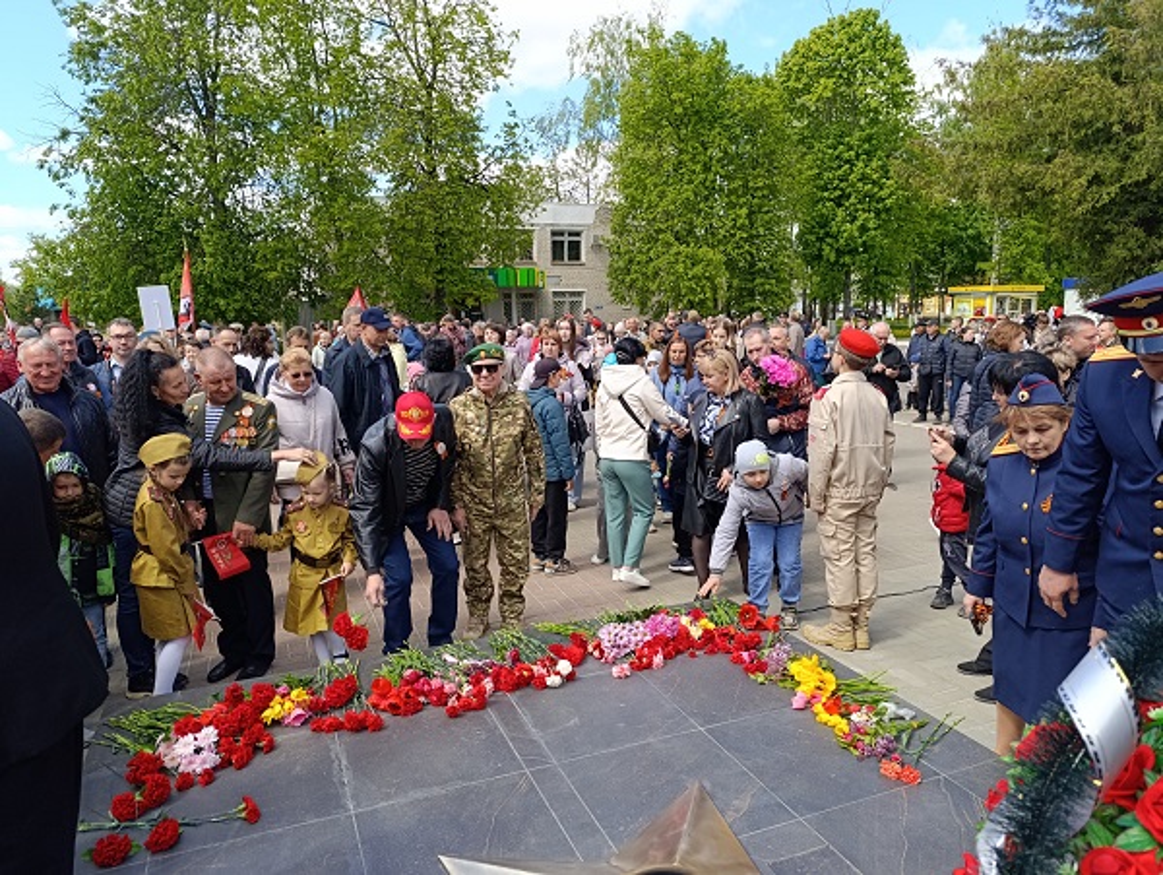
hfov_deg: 73.9
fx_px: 773
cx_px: 582
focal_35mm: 23
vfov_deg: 58.9
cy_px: 438
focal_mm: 6.14
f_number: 1.6
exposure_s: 1/194
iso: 50
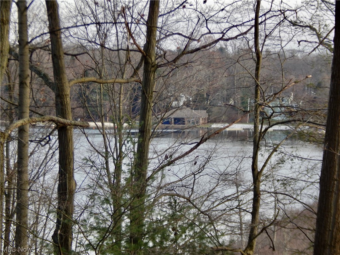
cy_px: 128
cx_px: 170
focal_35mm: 209
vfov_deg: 7.1
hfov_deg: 9.5
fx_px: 2053
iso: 125
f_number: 5.4
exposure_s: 1/125
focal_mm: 37.1
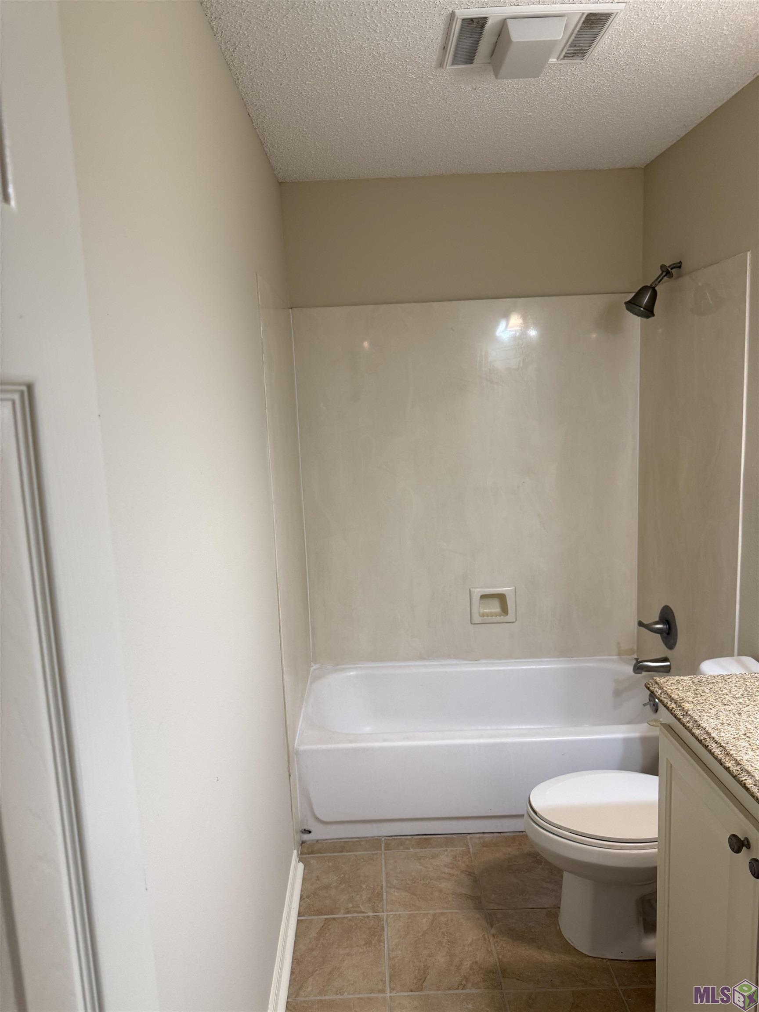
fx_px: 702
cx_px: 380
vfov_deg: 71.6
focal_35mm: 24
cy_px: 506
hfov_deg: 56.8
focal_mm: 6.76
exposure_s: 1/120
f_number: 1.78
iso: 200
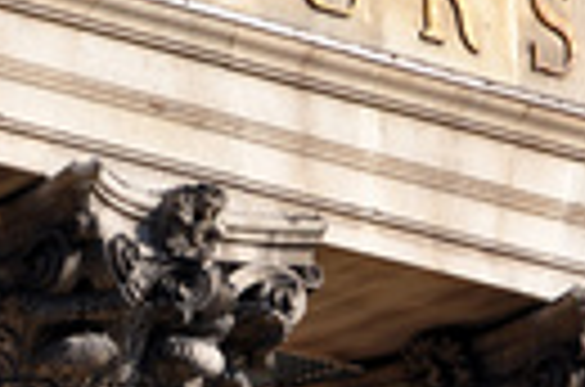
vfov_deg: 2.1
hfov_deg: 3.2
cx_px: 236
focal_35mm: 638
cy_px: 202
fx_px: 10342
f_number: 10
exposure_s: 1/250
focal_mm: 130
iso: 200
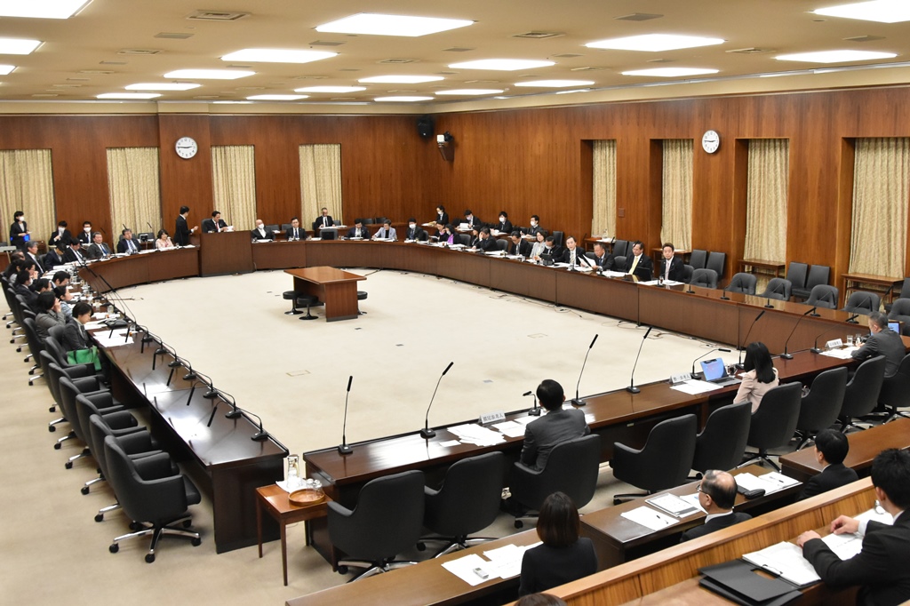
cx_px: 455
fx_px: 758
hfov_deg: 61.9
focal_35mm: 30
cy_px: 303
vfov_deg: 43.6
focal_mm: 20
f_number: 6.3
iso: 2500
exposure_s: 1/160
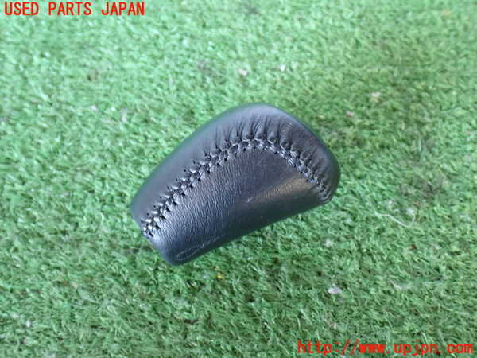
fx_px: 524
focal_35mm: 38
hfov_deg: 49.0
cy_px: 179
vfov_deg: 37.7
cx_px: 238
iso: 800
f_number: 2.7
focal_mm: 6.83
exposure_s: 1/30
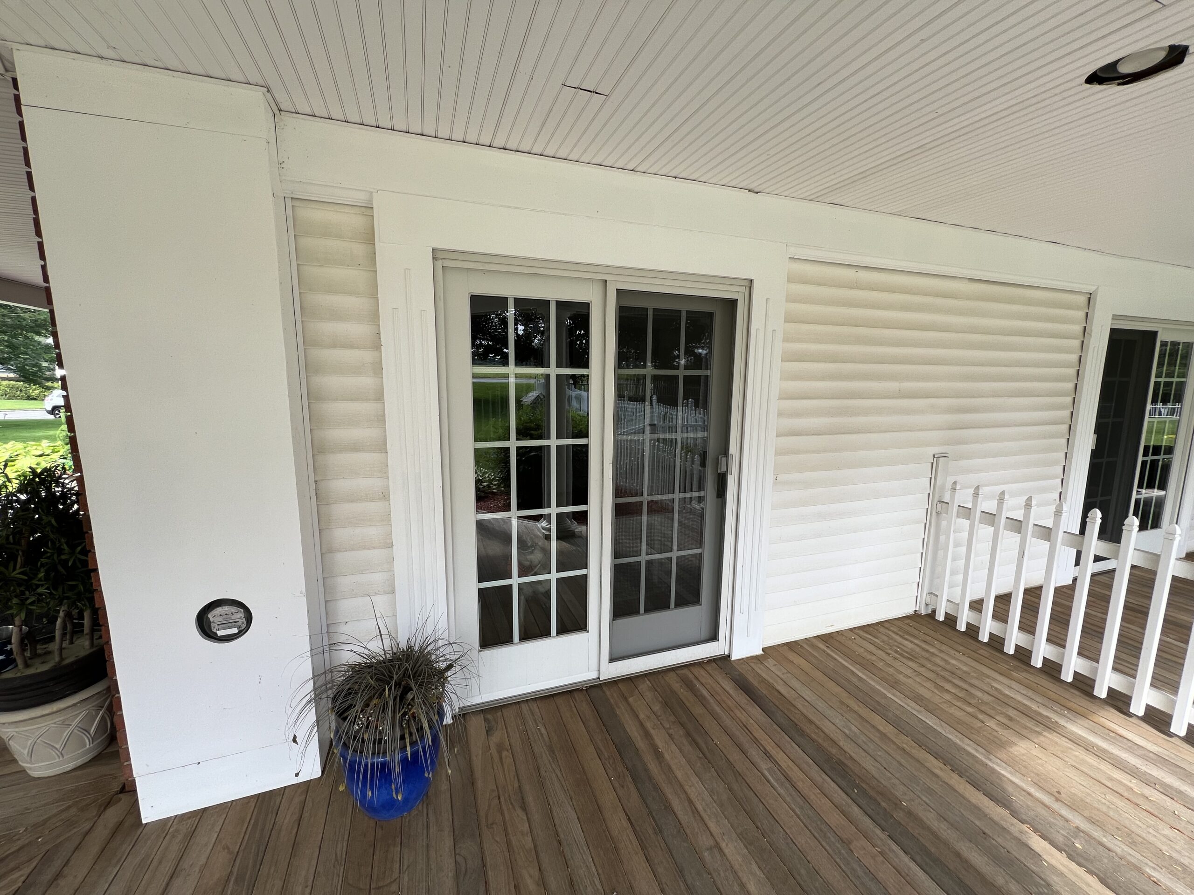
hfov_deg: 106.2
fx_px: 448
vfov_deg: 89.9
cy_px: 448
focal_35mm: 13
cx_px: 597
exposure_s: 1/261
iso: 32
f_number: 1.8
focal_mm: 1.57
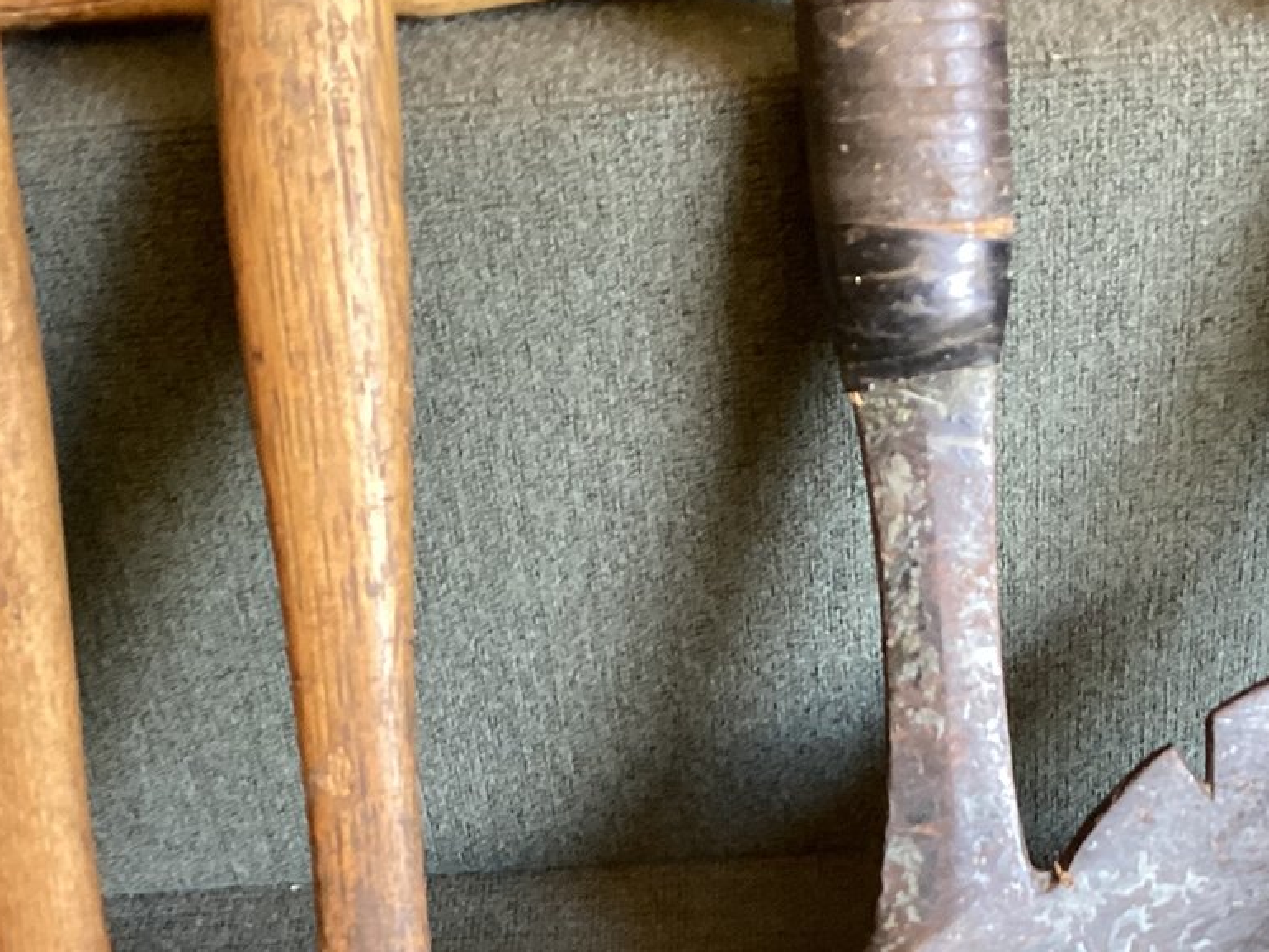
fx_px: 2237
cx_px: 791
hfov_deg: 31.5
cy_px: 887
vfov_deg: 23.3
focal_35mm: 61
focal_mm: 3.3
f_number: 2.4
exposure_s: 1/50
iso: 250
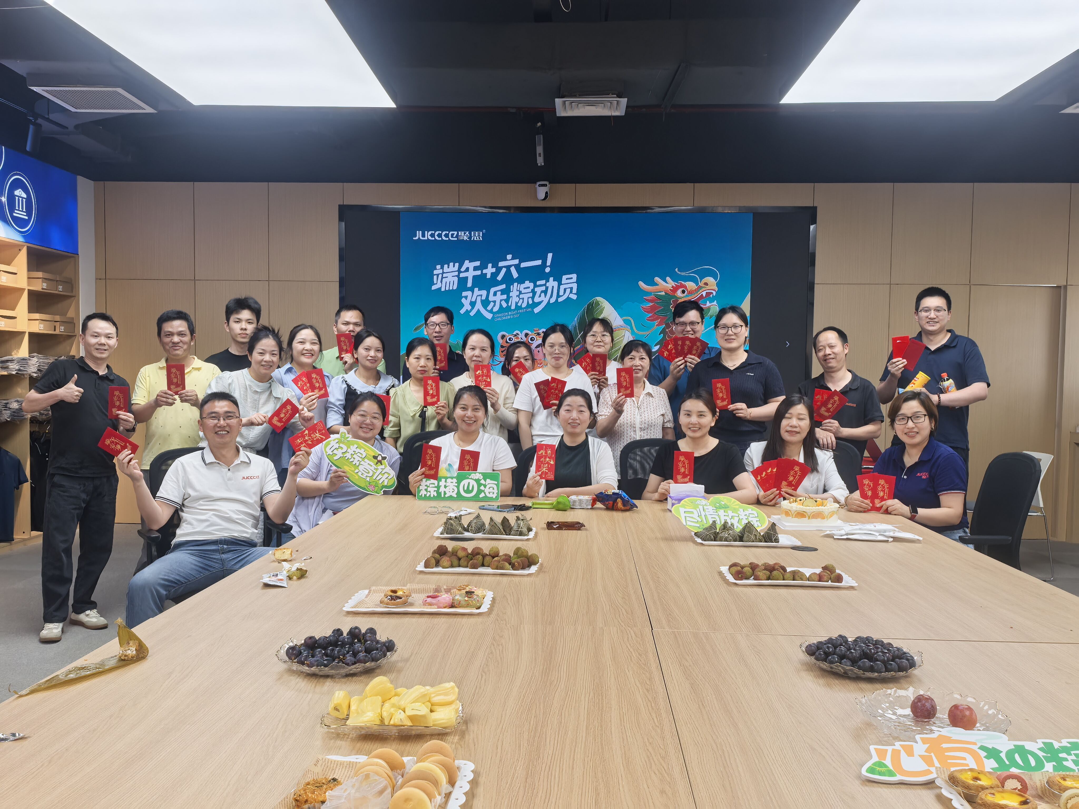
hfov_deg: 58.4
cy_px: 404
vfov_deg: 45.4
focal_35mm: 31
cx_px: 540
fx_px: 966
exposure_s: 1/50
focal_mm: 6.98
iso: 160
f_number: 4
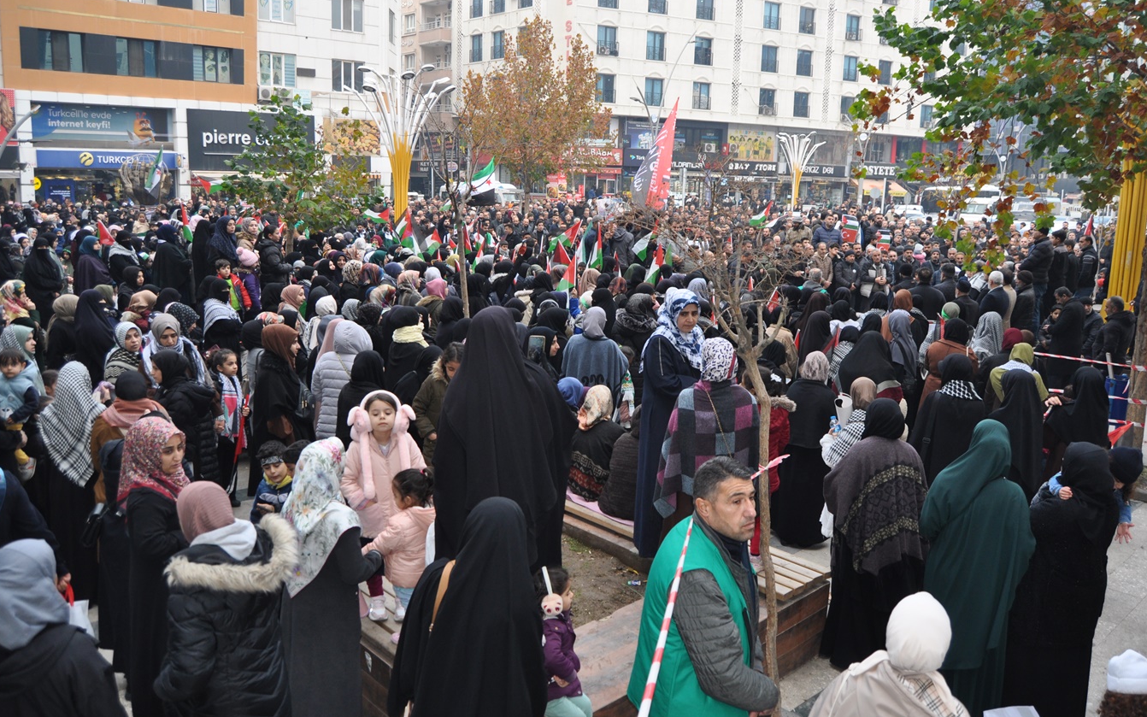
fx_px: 875
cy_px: 379
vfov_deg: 44.5
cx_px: 571
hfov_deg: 66.5
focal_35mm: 28
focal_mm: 18
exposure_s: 1/160
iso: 400
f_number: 3.5
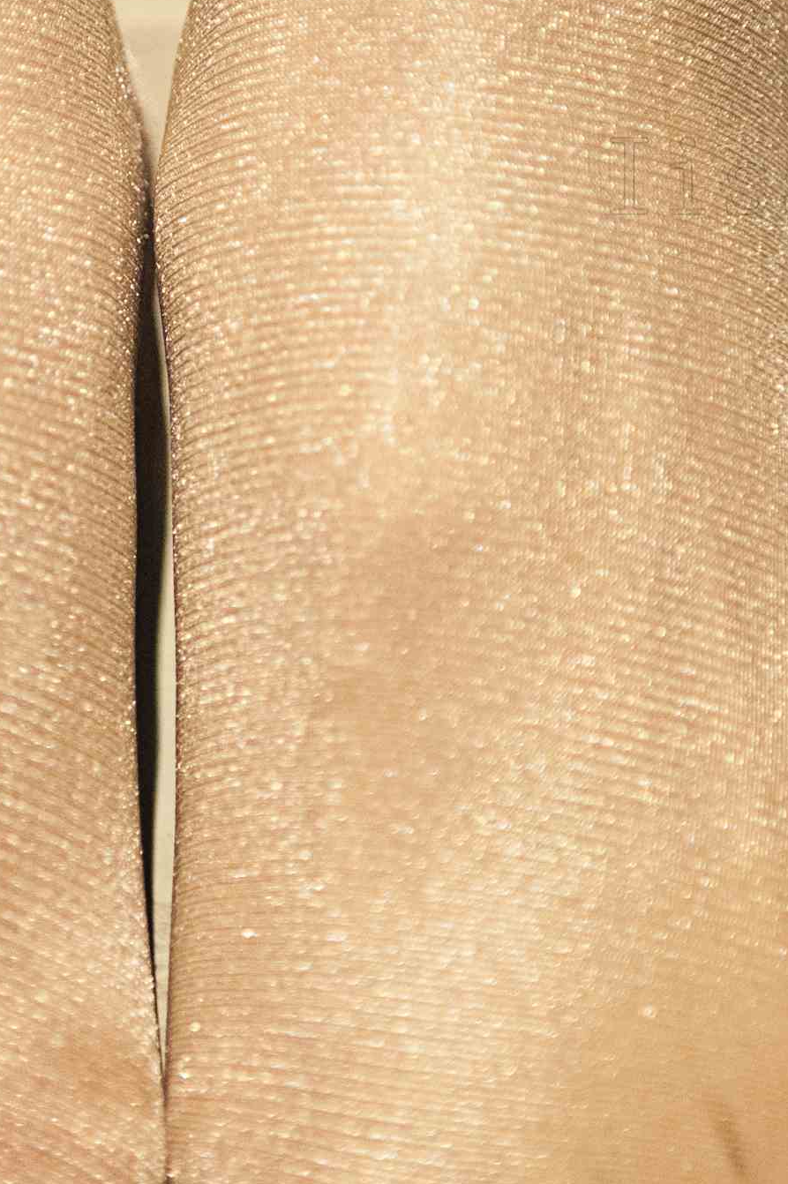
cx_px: 165
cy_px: 227
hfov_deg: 6.2
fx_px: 7298
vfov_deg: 9.3
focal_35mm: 222
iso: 2000
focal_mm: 70
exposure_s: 1/80
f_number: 2.8
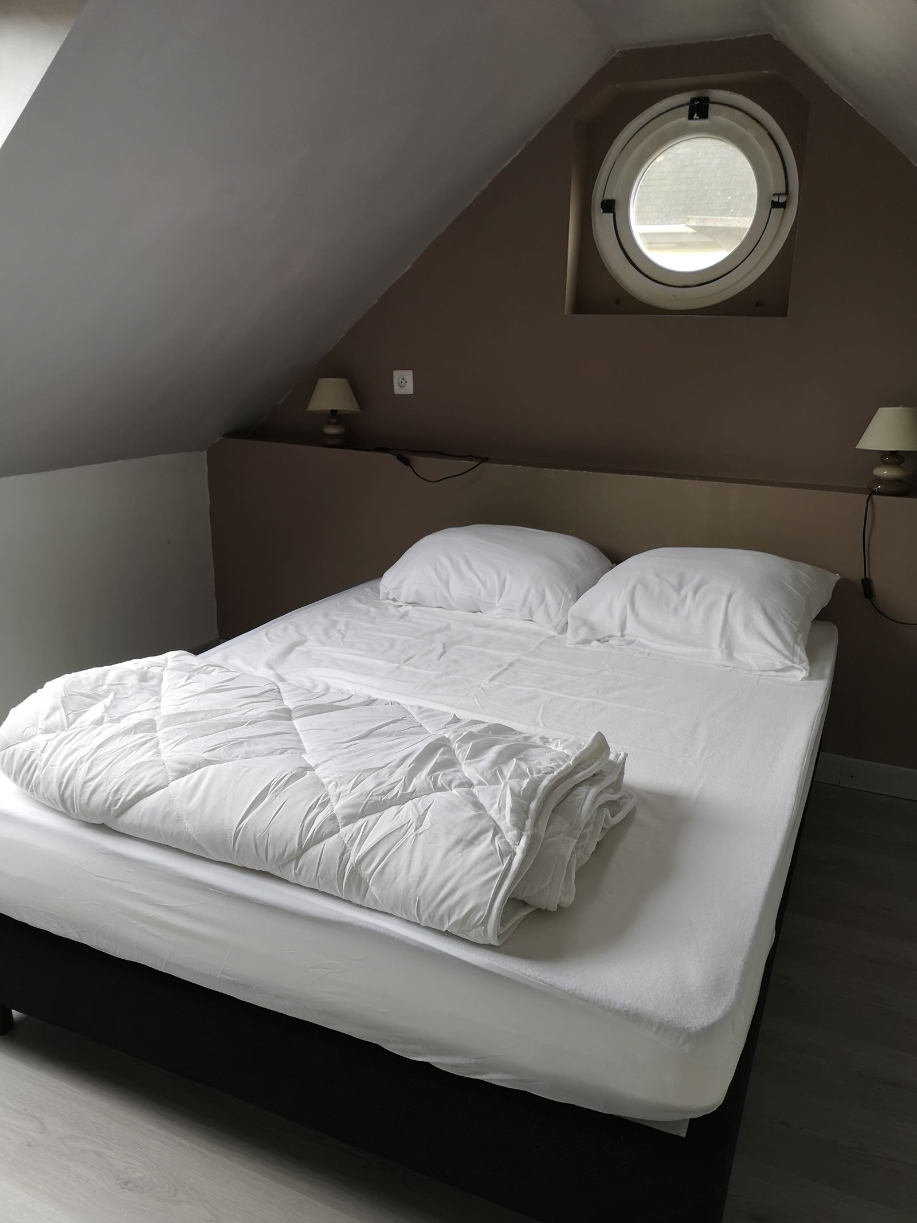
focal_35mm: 27
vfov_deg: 65.3
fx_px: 954
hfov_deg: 51.4
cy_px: 612
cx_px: 458
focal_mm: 5.58
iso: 100
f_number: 1.8
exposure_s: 1/50
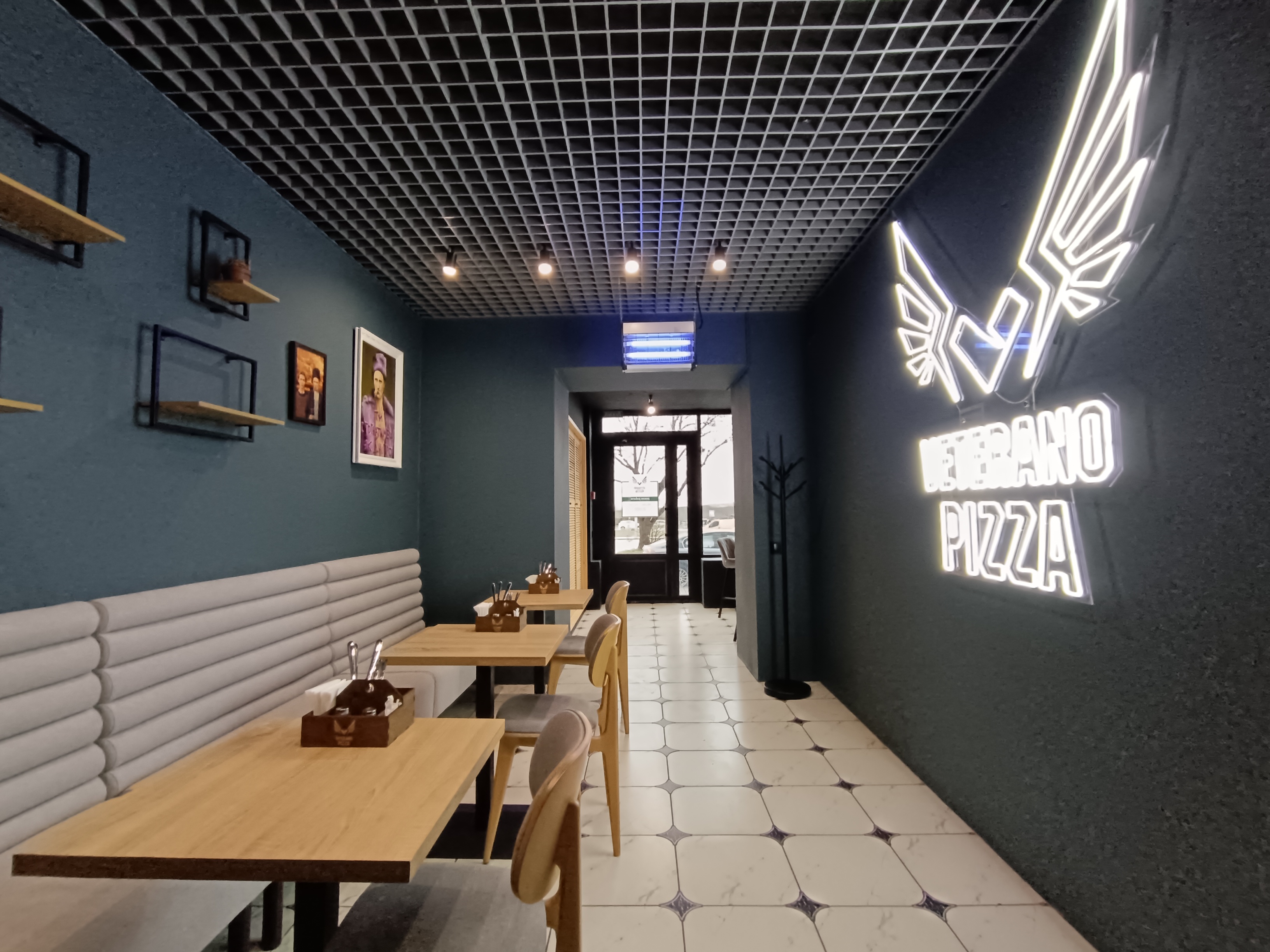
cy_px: 476
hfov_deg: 94.5
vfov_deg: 78.1
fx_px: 587
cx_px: 635
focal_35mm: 16
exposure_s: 1/50
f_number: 2.2
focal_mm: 1.66
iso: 441
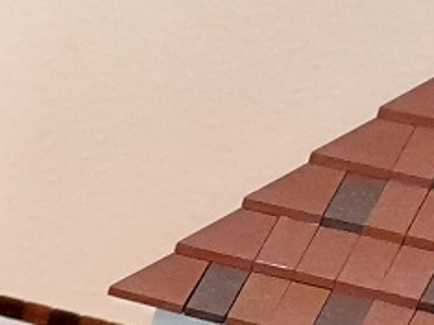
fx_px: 1917
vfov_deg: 8.4
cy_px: 902
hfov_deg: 10.3
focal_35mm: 153
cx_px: -760
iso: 320
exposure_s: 1/50
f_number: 1.8
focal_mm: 4
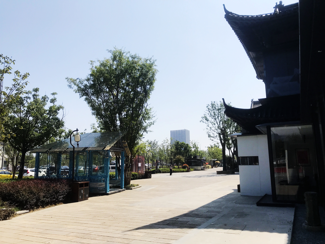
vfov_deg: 49.7
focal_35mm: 28
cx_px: 162
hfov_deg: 63.4
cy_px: 122
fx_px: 263
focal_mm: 3.99
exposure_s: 1/5051
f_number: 1.8
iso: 20
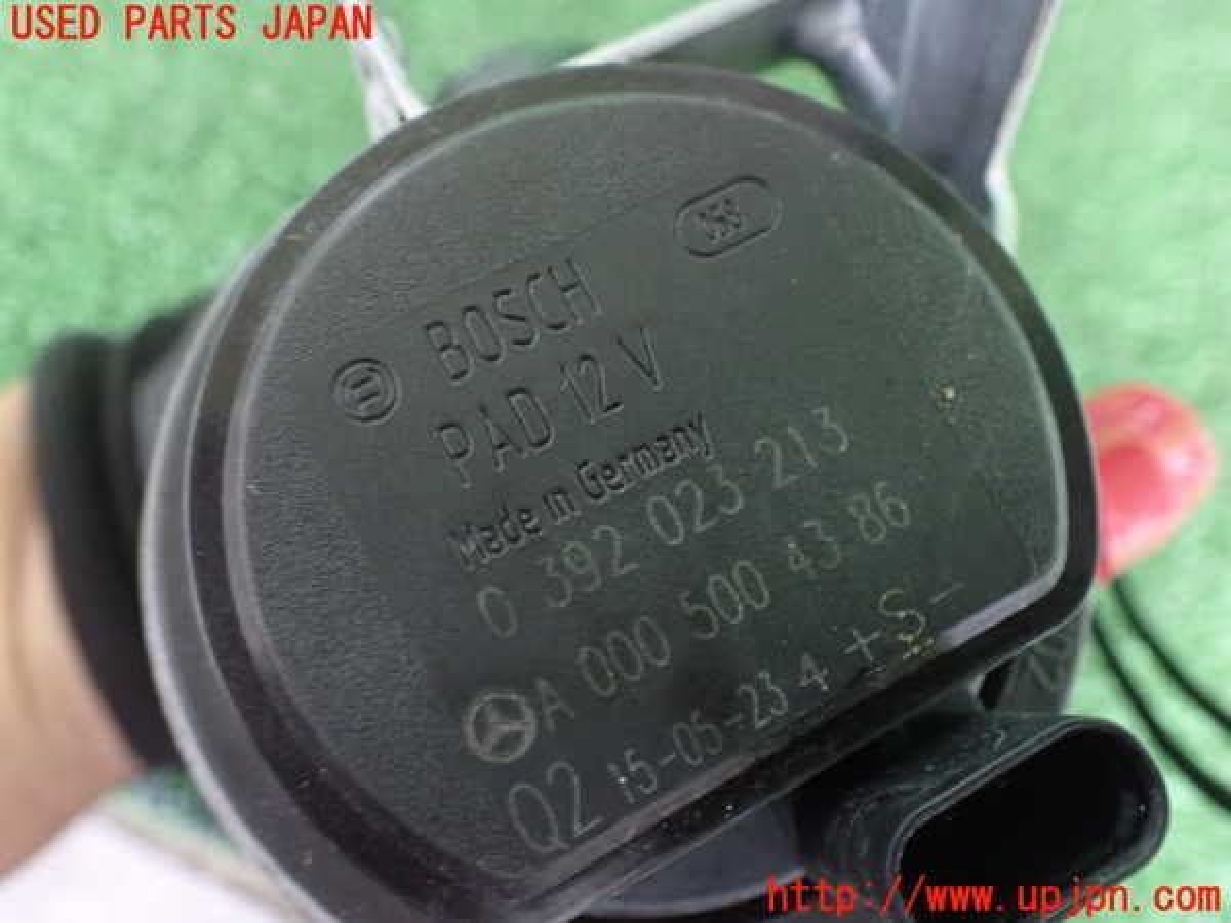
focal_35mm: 30
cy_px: 462
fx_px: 1067
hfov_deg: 60.0
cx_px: 616
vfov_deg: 46.8
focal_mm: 5.4
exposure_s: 1/30
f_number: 2.3
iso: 1250
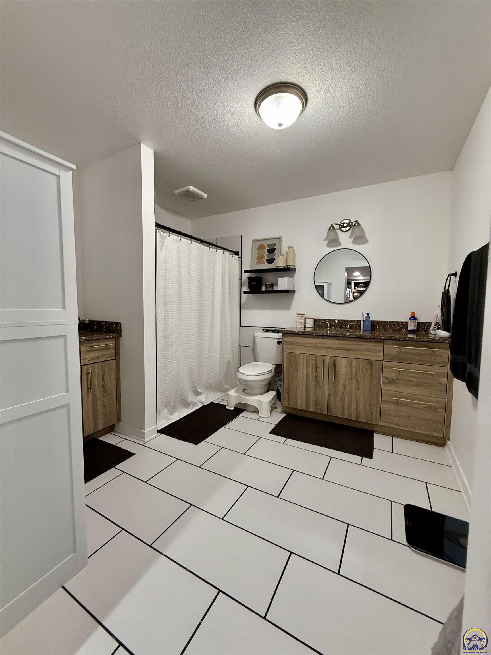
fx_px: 265
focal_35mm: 14
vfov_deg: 102.1
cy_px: 328
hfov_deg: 85.7
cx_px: 246
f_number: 2.2
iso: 320
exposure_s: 1/60
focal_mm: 2.22
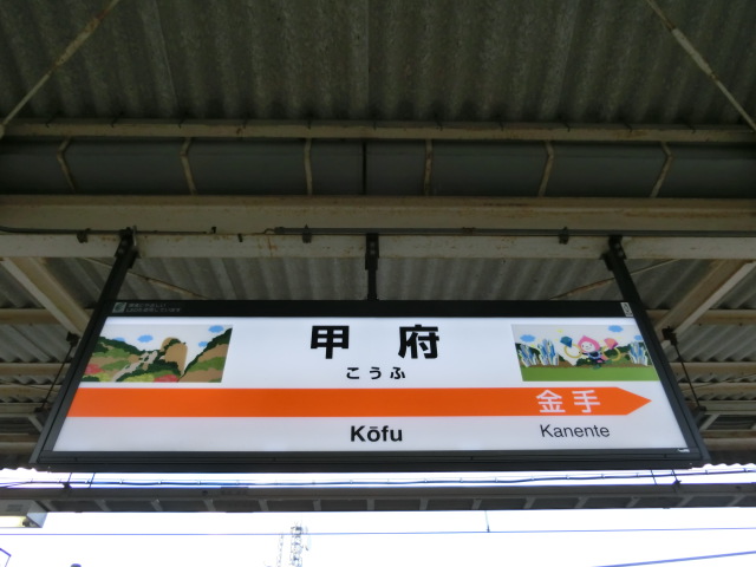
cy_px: 284
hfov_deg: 69.4
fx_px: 546
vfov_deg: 54.9
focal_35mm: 25
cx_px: 378
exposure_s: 1/125
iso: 100
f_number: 3.5
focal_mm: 4.5
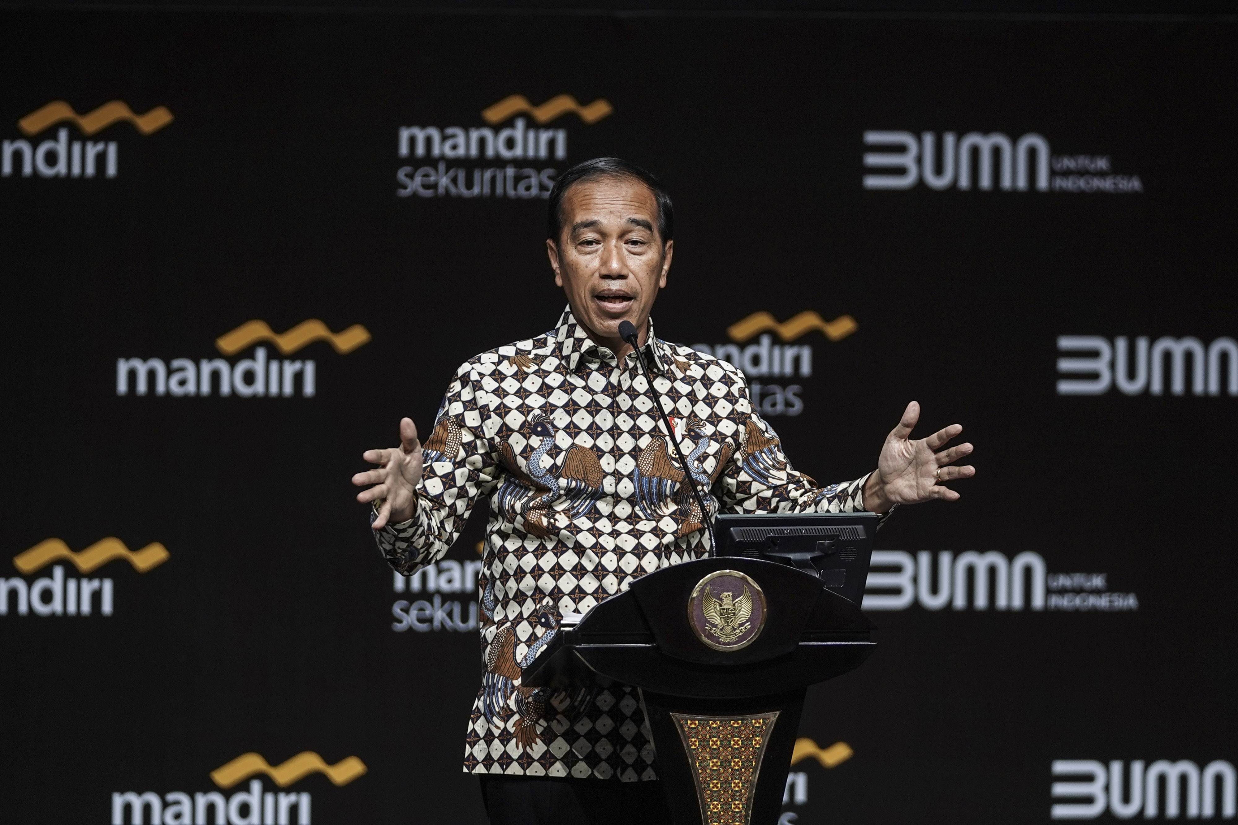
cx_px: 619
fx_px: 7978
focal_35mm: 232
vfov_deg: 5.9
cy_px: 412
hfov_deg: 8.9
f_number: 2.8
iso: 500
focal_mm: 155
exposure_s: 1/200
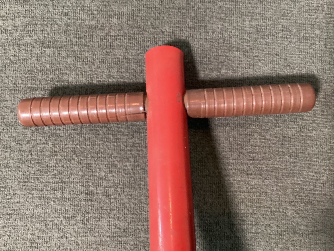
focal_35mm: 31
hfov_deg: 58.3
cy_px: 126
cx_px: 167
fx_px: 299
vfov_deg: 45.4
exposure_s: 1/30
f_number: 2.4
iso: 400
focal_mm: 3.3
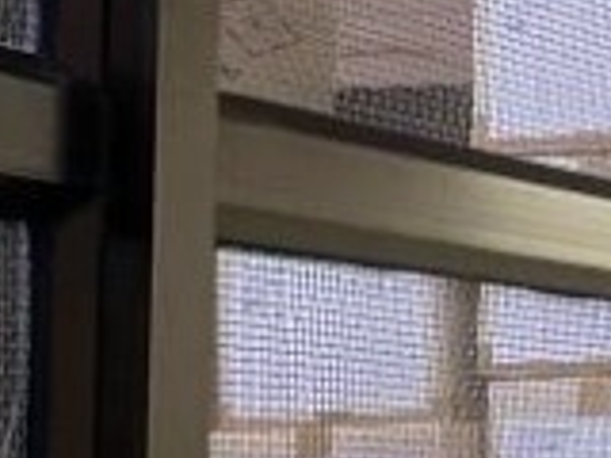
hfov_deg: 10.5
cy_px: 351
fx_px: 2877
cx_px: 1432
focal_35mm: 163
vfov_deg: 9.1
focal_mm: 4.2
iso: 160
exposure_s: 1/50
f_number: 1.6
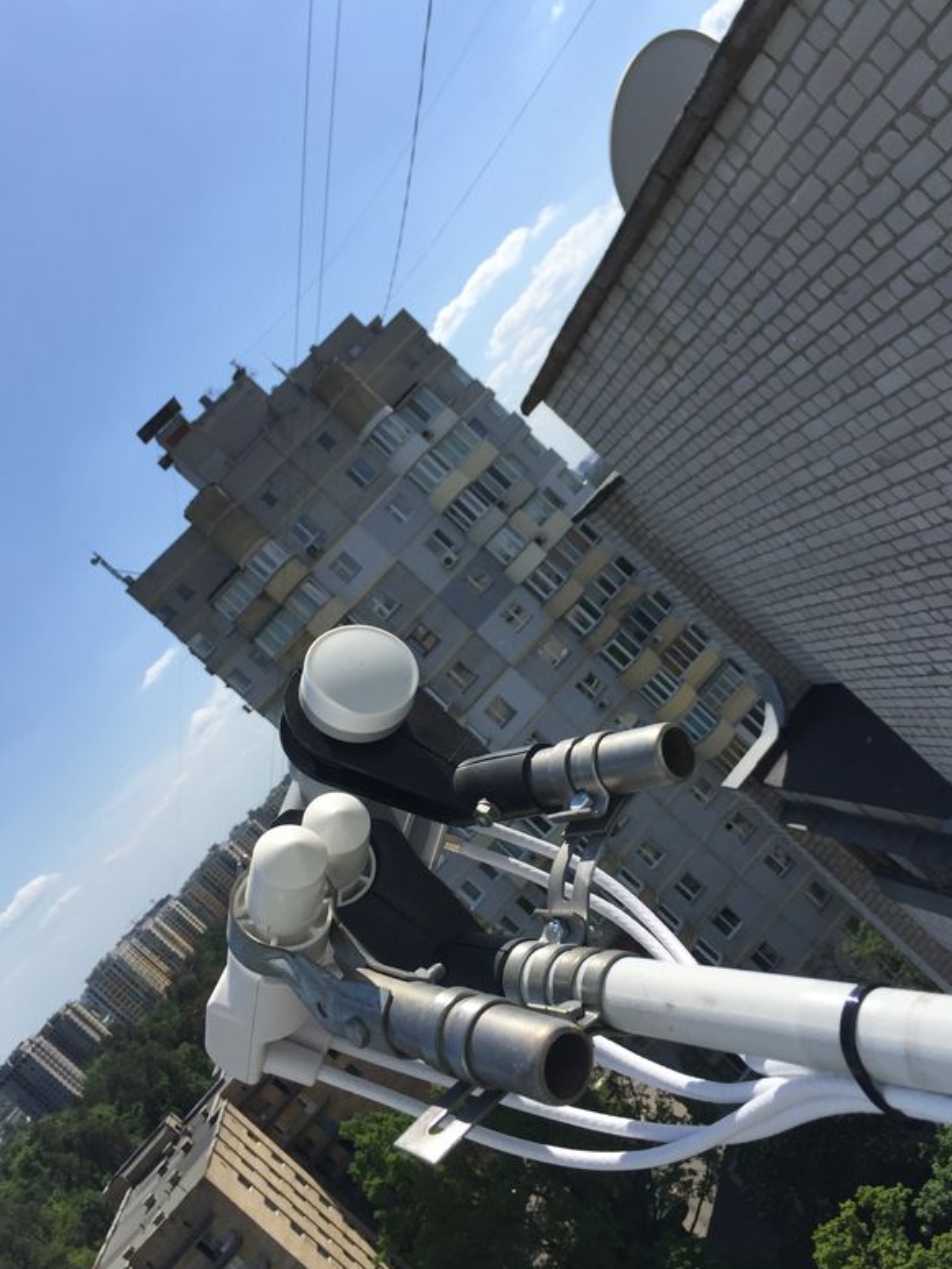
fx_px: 1100
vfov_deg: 60.0
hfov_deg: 46.8
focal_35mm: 30
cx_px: 476
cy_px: 642
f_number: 2.2
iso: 32
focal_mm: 4.15
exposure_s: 1/2639
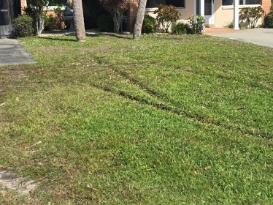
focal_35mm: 63
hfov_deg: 30.6
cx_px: 176
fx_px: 497
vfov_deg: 23.1
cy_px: 63
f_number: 1.8
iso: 25
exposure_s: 1/2423
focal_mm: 5.4
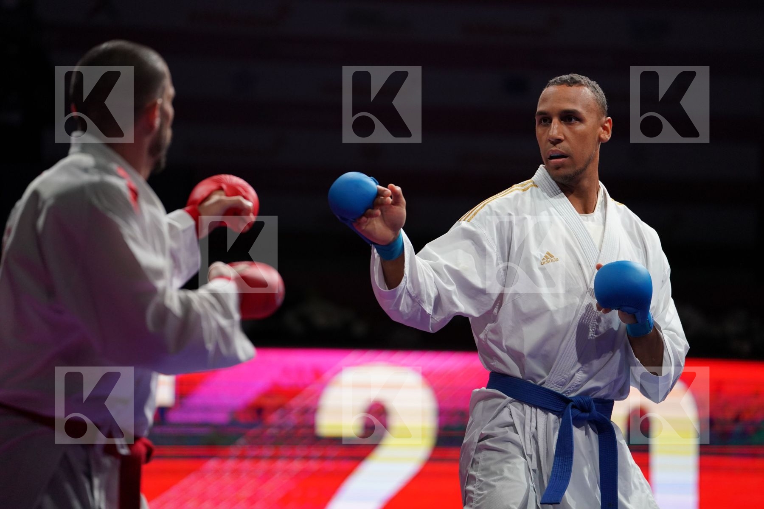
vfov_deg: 6.9
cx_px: 382
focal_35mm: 200
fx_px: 4244
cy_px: 254
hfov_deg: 10.3
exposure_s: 1/1000
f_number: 2.8
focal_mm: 200
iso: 2000
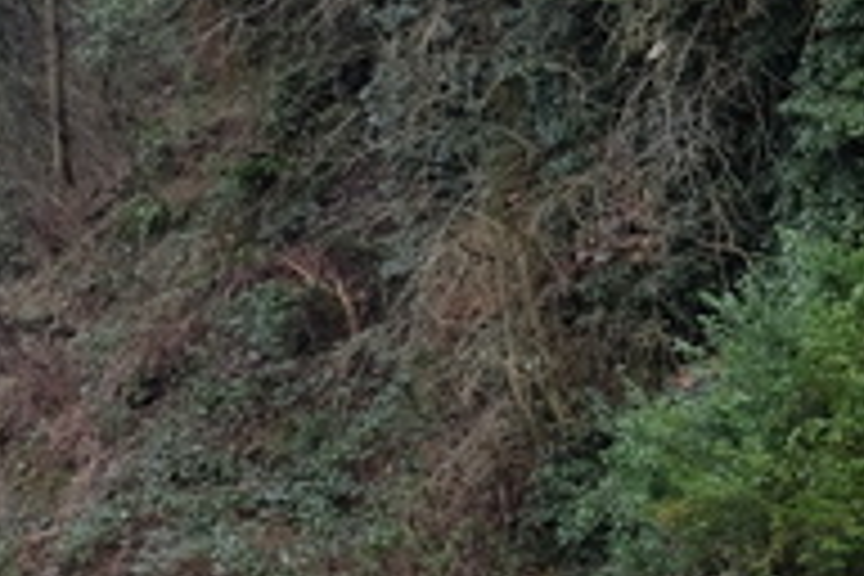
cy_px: 297
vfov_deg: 8.7
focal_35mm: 157
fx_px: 3768
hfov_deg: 12.0
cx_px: -720
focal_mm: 25.4
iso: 1600
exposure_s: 1/180
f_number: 4
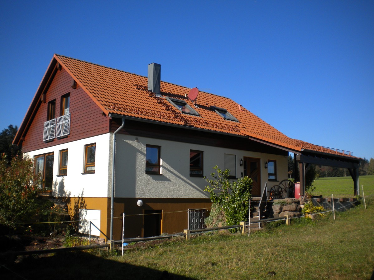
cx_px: 187
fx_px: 378
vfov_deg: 40.7
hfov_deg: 52.6
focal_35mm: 35
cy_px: 140
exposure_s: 1/810
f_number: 4.6
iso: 80
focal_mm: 6.3
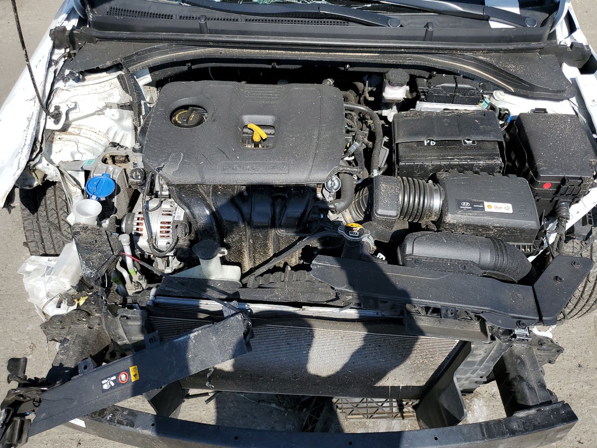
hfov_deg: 65.3
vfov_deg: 51.4
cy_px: 217
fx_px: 466
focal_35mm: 27
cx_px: 305
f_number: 1.5
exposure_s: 1/3333
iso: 50
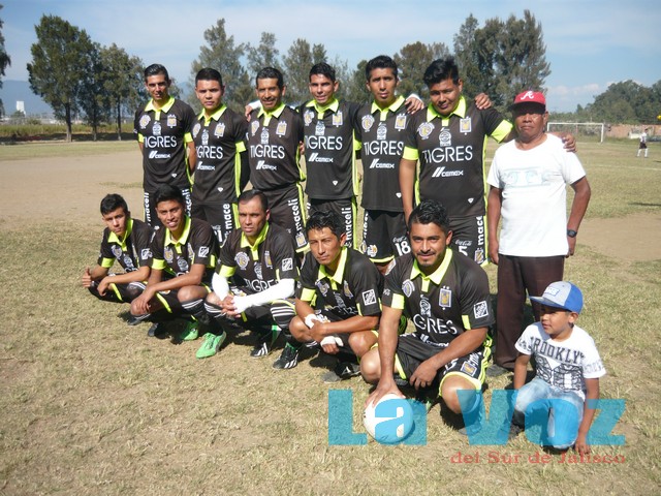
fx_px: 630
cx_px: 330
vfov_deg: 42.9
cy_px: 248
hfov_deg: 55.4
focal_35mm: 33
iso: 100
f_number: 8
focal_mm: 5.5
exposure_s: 1/200
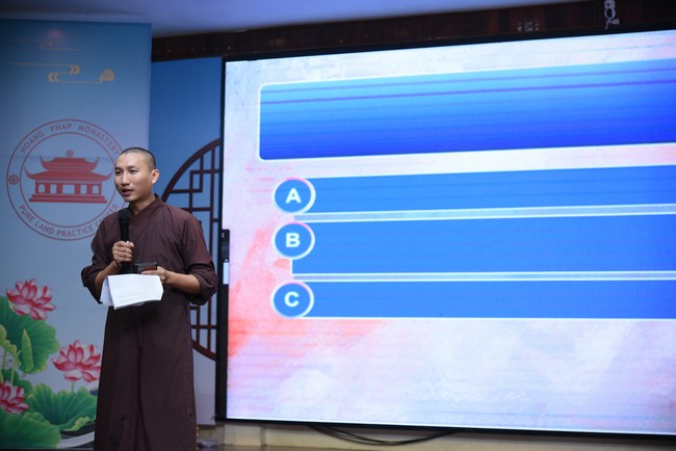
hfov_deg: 26.0
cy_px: 226
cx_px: 338
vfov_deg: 17.5
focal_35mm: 78
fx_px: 1465
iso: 2000
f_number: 4.5
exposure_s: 1/250
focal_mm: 78
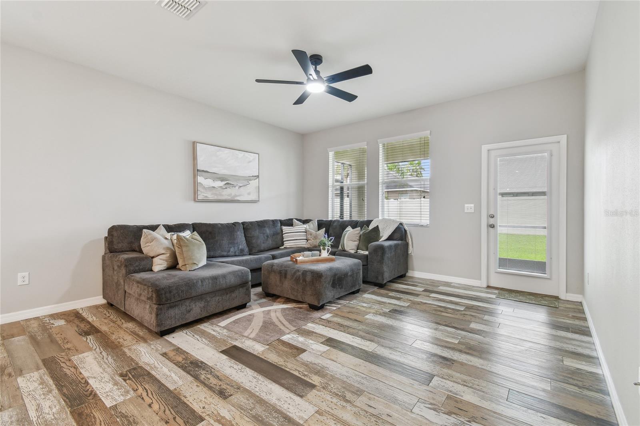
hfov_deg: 100.4
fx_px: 267
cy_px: 213
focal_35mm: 15
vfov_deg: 77.3
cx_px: 320
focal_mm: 10
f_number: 7.1
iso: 100
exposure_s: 1/3.33
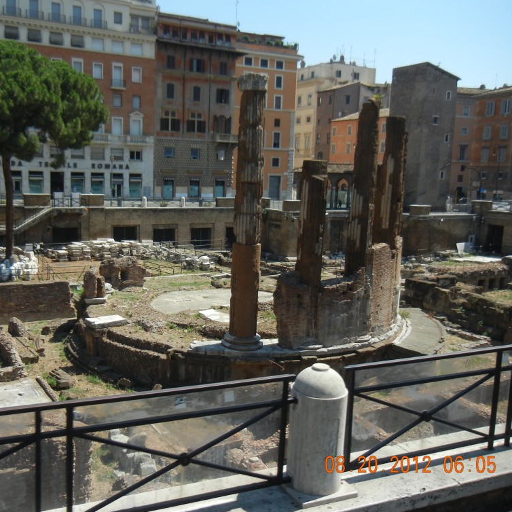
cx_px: 191
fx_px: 602
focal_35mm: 36
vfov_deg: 46.0
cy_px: 258
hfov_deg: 45.6
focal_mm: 5.4
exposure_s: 1/310
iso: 160
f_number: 7
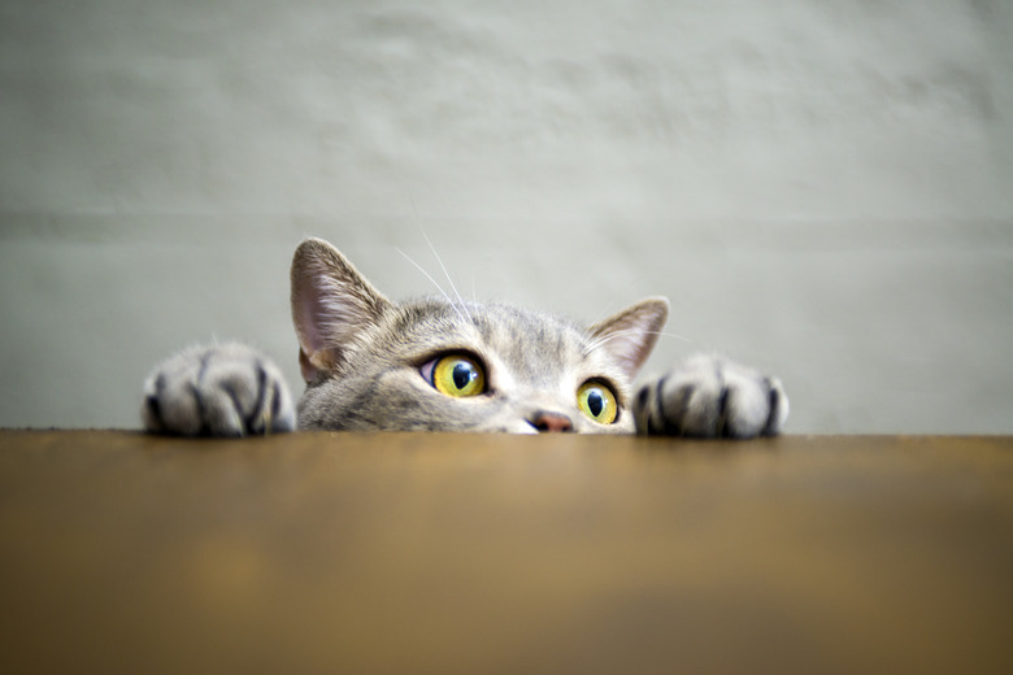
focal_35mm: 62
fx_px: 1744
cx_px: 506
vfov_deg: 21.9
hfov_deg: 32.4
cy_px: 338
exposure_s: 1/60
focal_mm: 62
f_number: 2.8
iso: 640
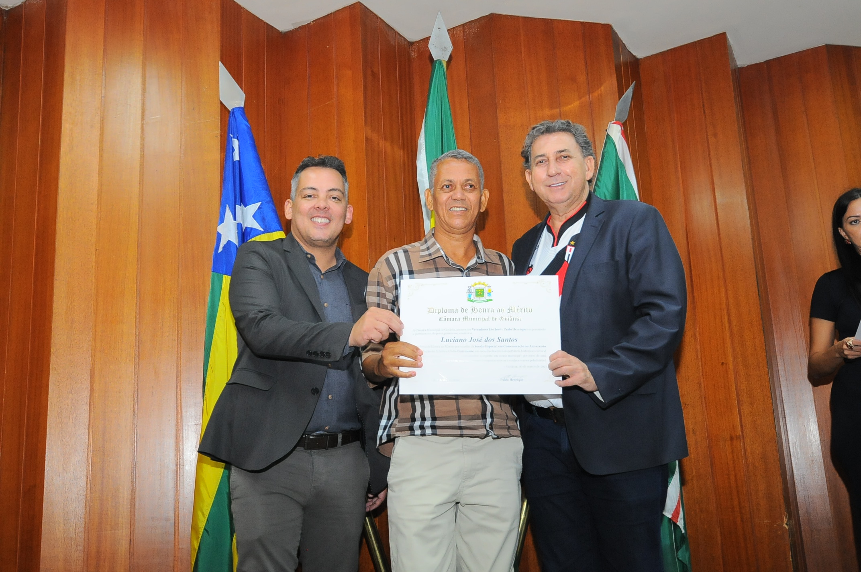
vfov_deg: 36.8
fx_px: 860
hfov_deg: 53.2
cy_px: 286
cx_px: 430
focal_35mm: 36
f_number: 5
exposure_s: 1/60
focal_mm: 24
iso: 1250
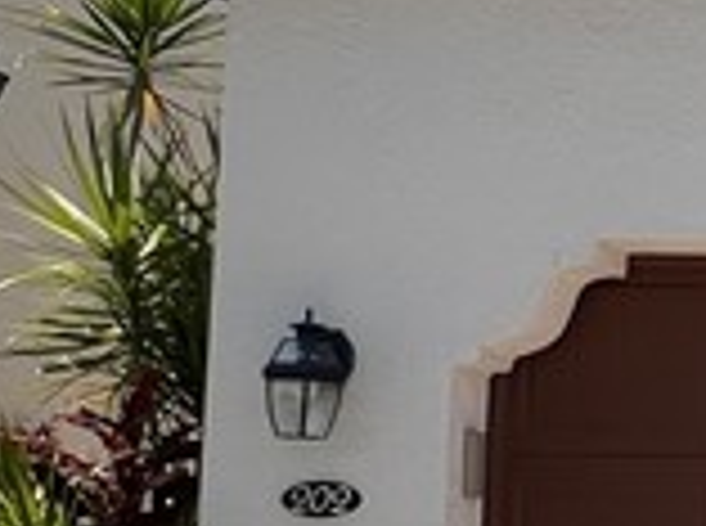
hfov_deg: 18.2
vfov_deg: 17.2
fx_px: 1730
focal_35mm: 85
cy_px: 414
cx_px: 1268
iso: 32
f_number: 1.8
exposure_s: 1/1845
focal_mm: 1.57
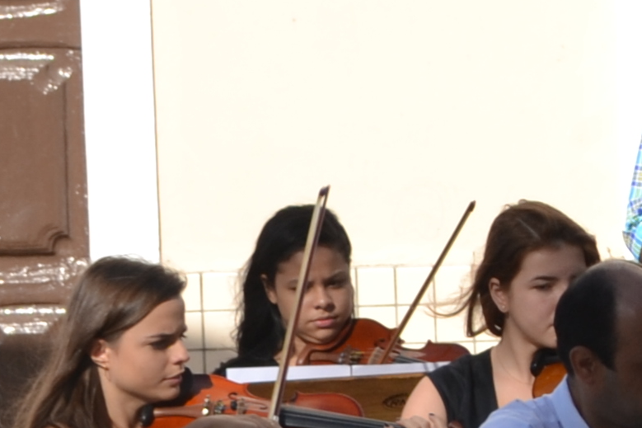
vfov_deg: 3.9
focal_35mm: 355
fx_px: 6329
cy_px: 233
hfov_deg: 5.5
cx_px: 1791
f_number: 7.1
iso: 100
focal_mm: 40
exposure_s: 1/200
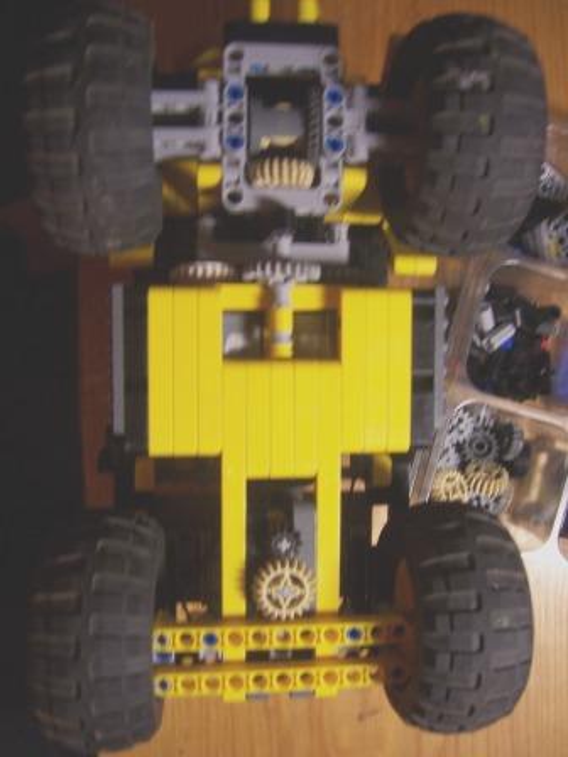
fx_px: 788
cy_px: 378
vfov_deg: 51.4
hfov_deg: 39.7
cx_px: 284
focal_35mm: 36
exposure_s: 1/15
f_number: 3
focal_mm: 6
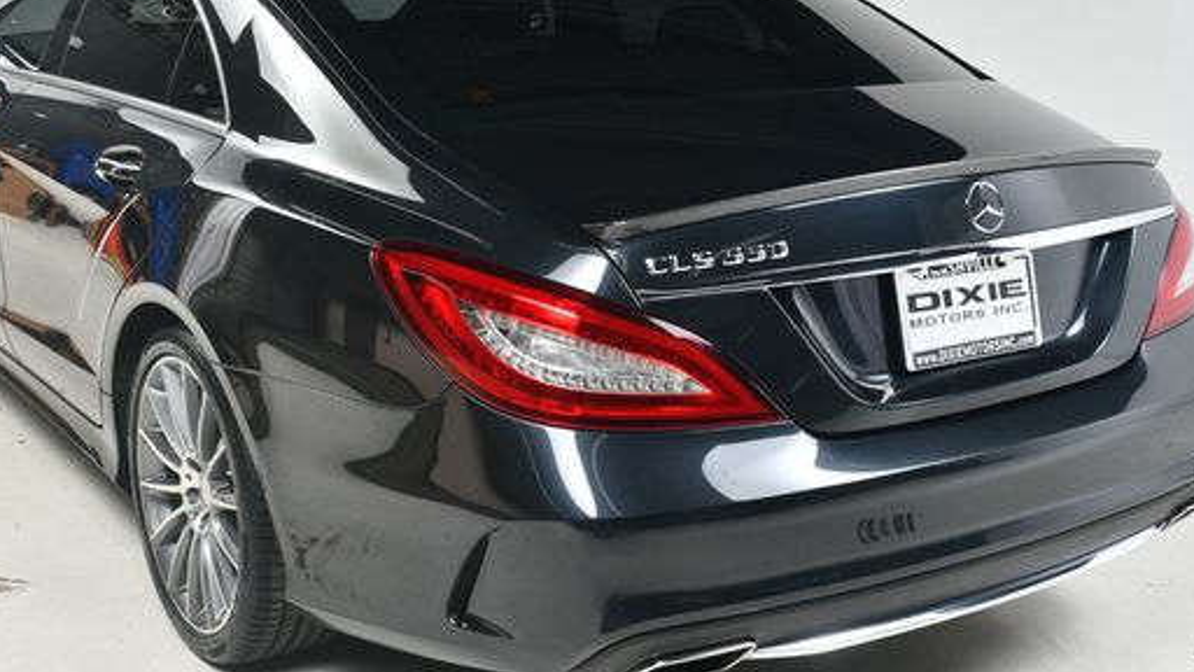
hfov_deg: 40.5
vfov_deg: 23.5
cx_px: 534
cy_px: 310
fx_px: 1615
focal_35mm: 51
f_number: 9
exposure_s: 1/160
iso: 100
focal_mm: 26
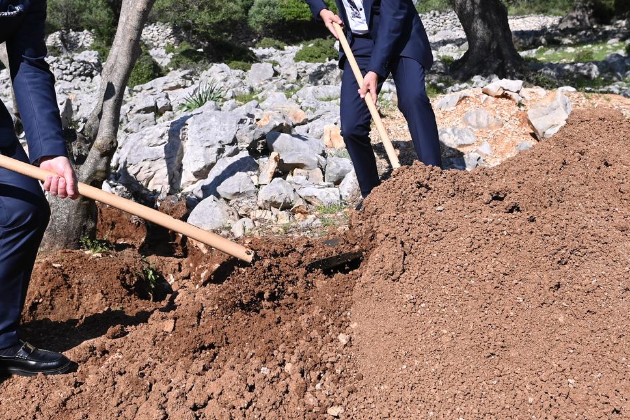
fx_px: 665
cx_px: 189
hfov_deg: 49.4
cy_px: 150
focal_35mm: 38
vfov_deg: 34.8
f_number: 5.6
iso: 220
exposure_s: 1/1000
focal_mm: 23
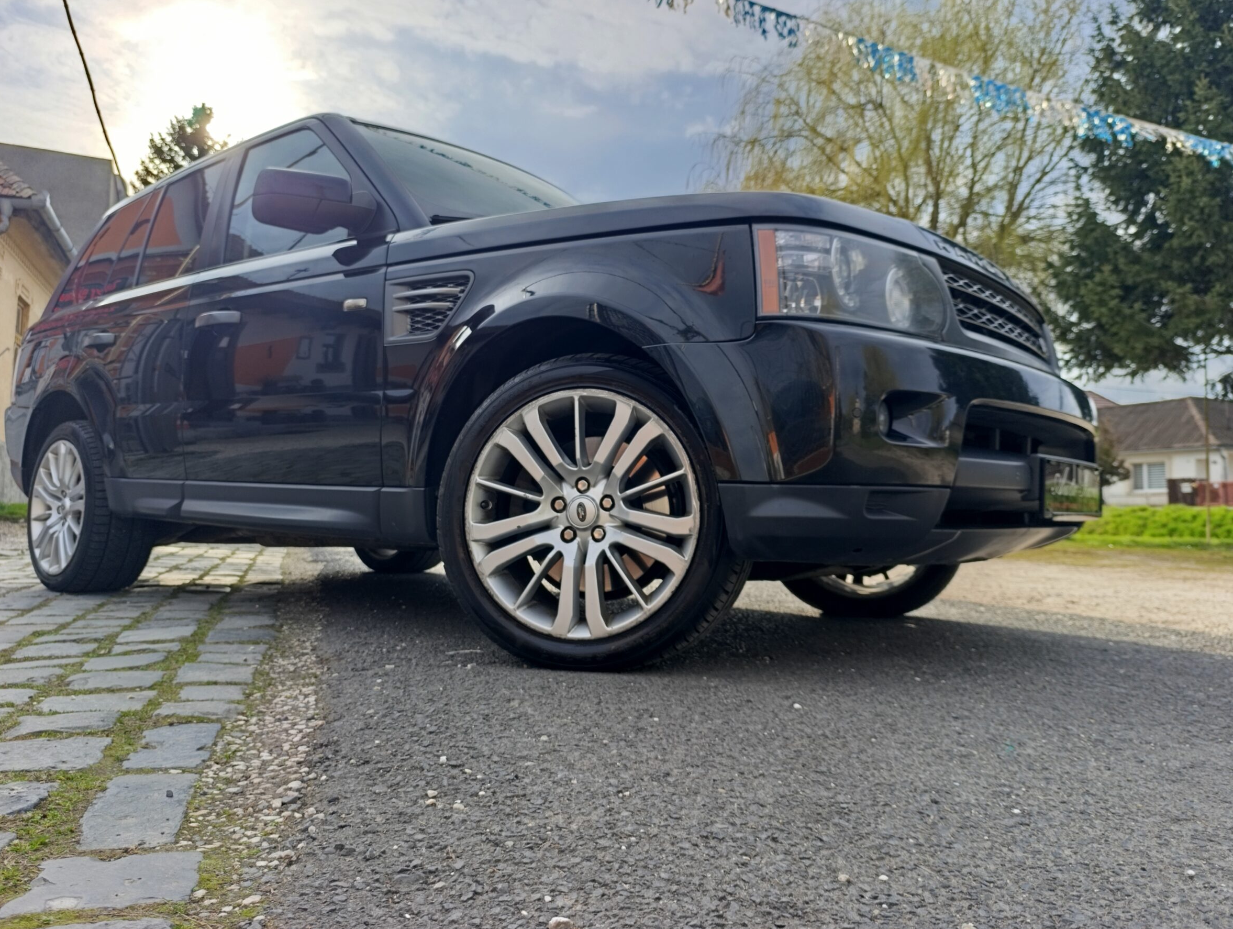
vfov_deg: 55.0
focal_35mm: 25
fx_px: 892
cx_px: 609
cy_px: 436
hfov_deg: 69.3
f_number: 1.6
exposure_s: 1/402
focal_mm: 6.14
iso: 50
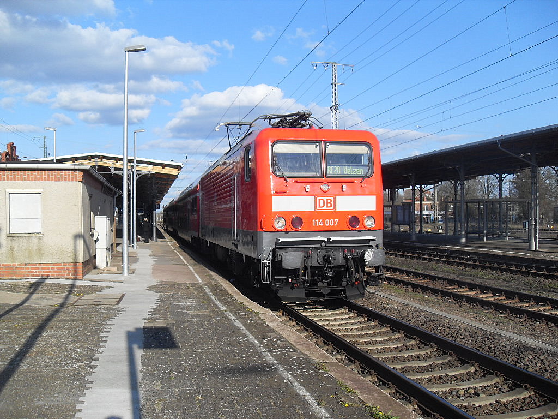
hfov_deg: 54.0
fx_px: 548
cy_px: 210
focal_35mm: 34
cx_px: 279
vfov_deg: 41.8
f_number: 7
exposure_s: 1/250
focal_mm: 6.3
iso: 80
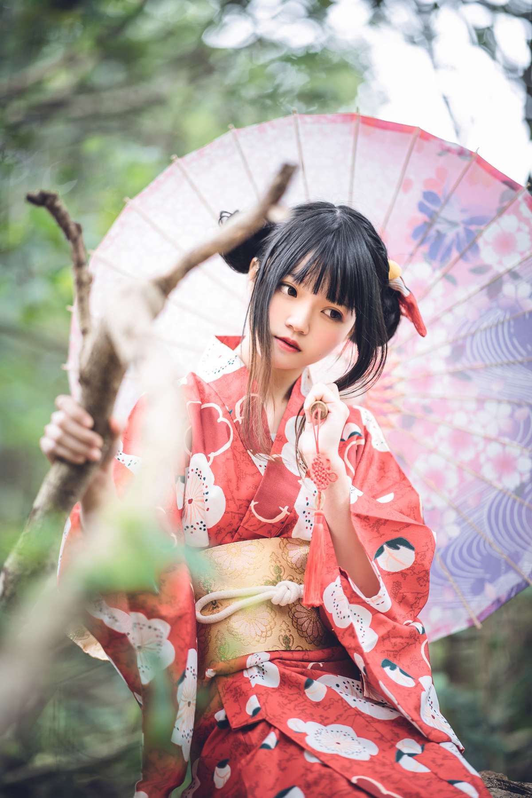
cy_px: 399
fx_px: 2326
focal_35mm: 105
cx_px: 266
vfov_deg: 19.5
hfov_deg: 13.1
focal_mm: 105
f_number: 1.4
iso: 200
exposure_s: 1/80
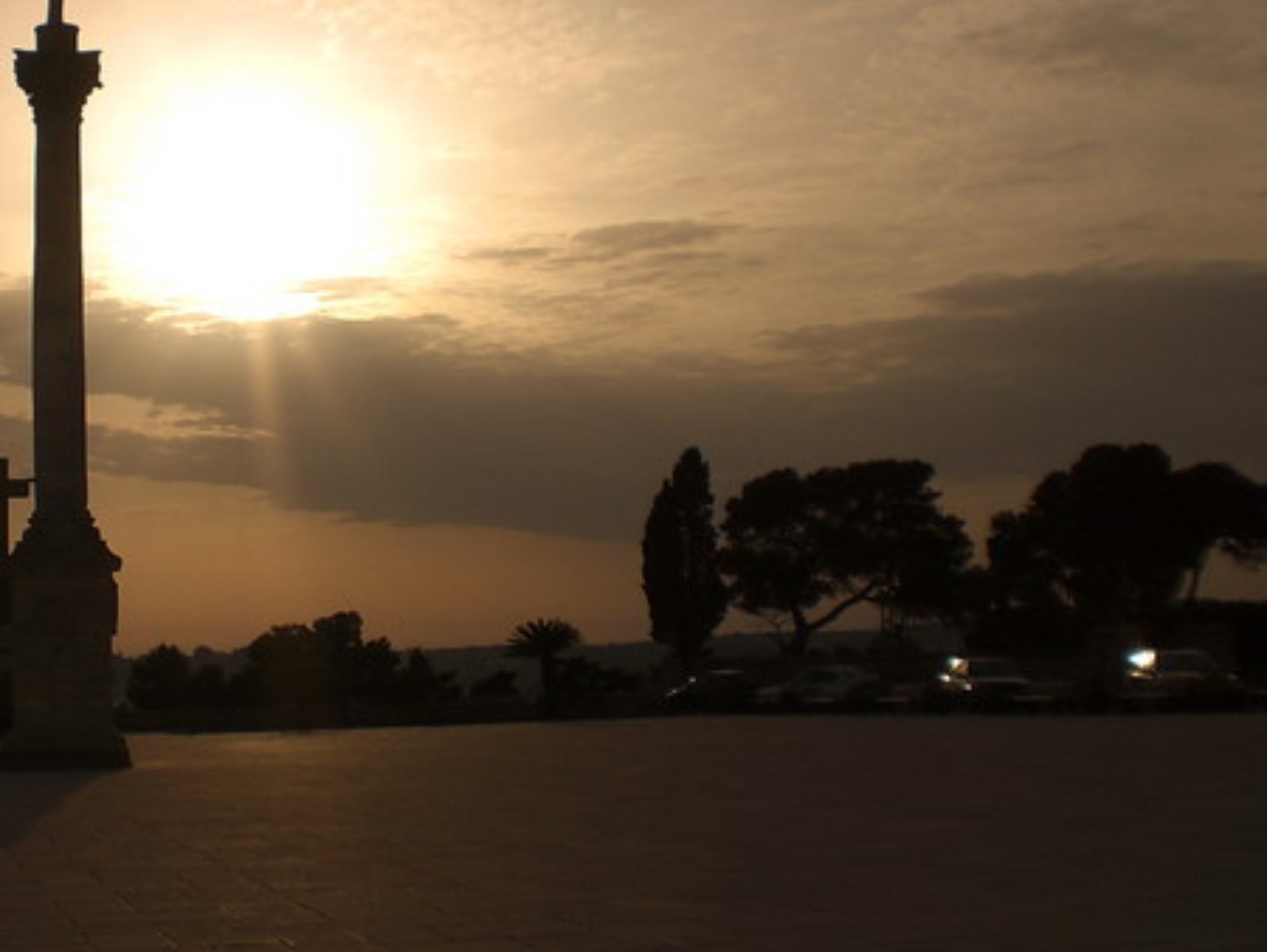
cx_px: 158
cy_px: 380
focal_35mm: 64
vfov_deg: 22.9
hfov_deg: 29.2
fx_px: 2344
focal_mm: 6.3
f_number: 4.4
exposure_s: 1/2000
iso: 50
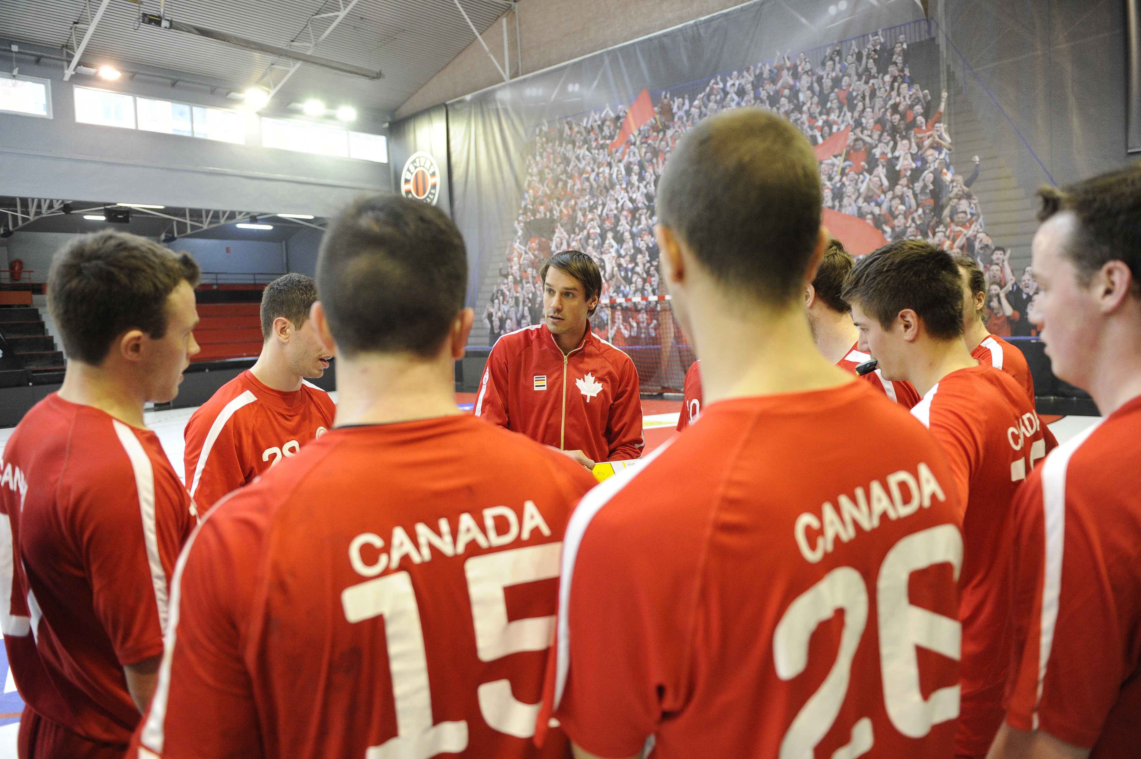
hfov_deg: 73.8
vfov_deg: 53.1
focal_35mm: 24
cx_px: 570
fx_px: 760
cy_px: 380
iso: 5000
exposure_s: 1/640
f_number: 2.8
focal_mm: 24
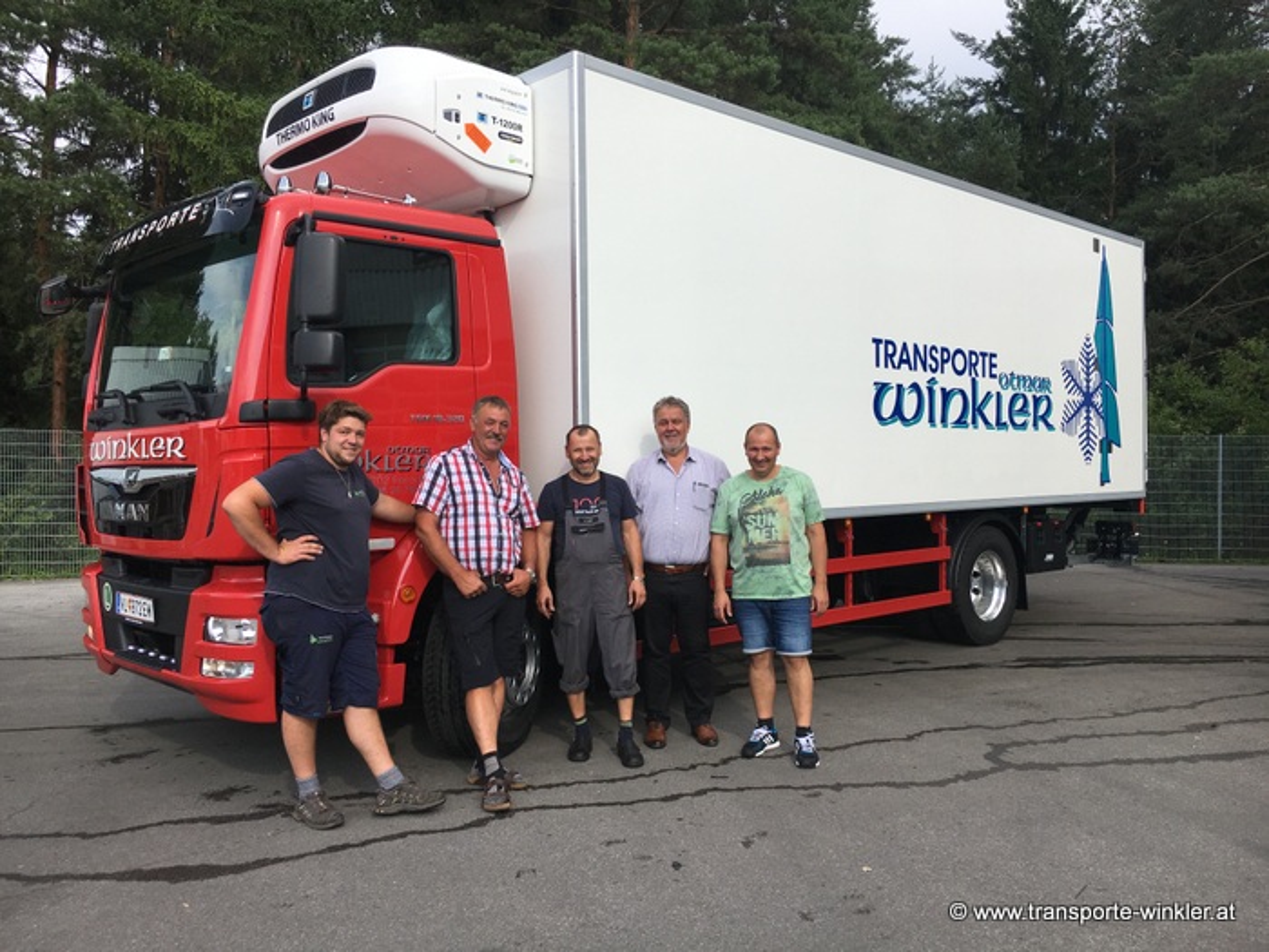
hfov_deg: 61.7
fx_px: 1063
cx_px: 634
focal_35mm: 29
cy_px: 476
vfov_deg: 48.2
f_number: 2.2
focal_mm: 4.15
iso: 25
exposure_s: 1/1241
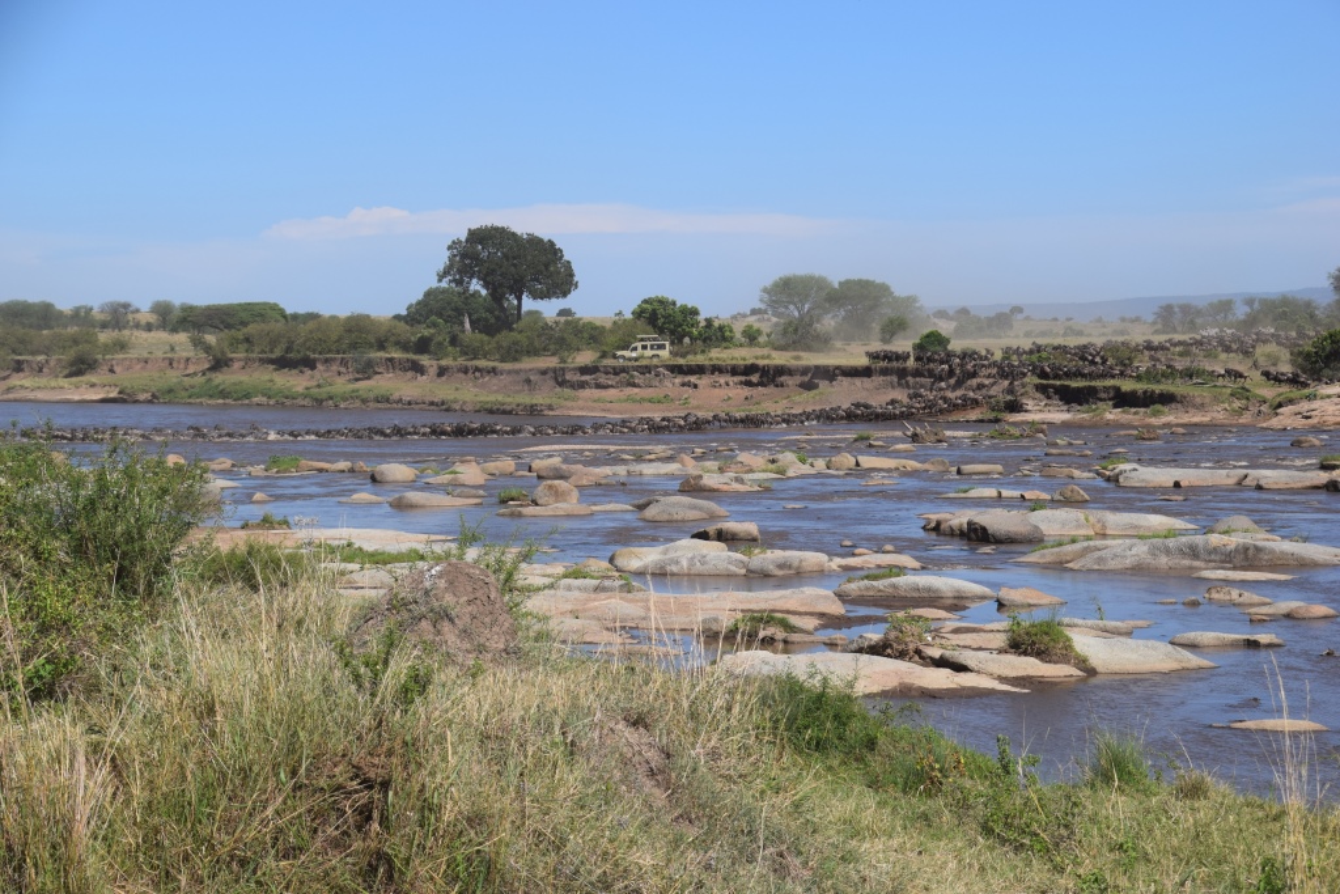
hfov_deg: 24.6
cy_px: 447
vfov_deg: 16.6
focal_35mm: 82
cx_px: 670
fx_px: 3071
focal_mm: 55
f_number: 7.1
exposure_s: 1/2000
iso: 400
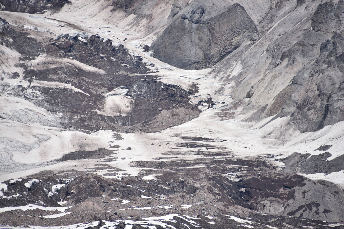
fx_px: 2867
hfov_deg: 6.9
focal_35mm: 300
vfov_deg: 4.6
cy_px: 114
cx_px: 172
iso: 100
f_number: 7.1
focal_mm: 300
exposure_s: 1/640
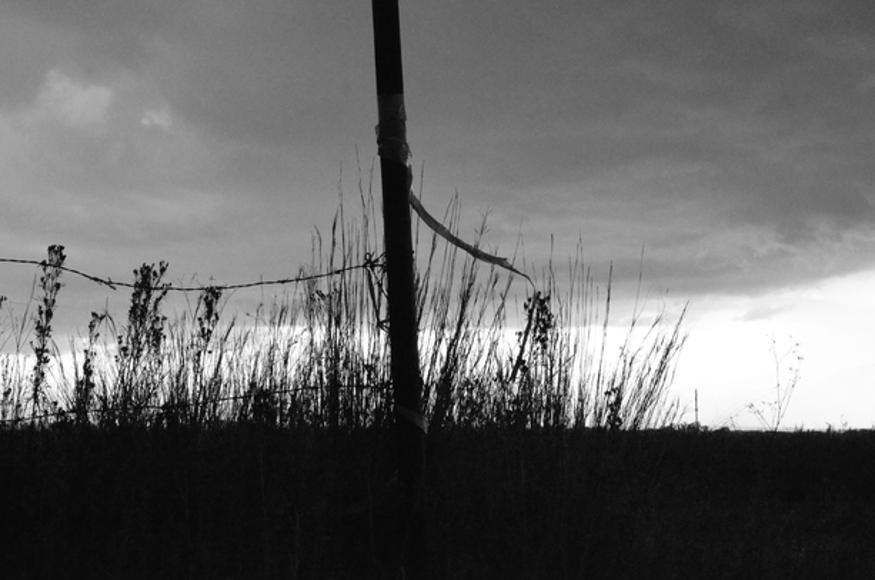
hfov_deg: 42.0
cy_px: 237
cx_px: 413
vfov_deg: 28.5
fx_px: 1140
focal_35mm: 47
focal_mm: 24
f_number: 13
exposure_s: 1/750
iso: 4500
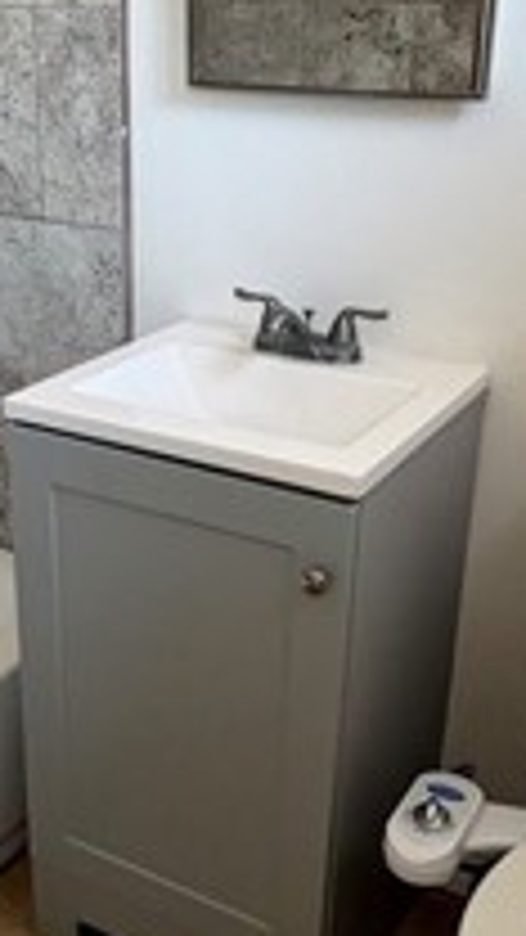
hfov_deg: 25.4
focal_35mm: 47
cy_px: 482
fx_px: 1165
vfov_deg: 43.7
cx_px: 193
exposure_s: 1/60
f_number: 2.2
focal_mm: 2.22
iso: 250
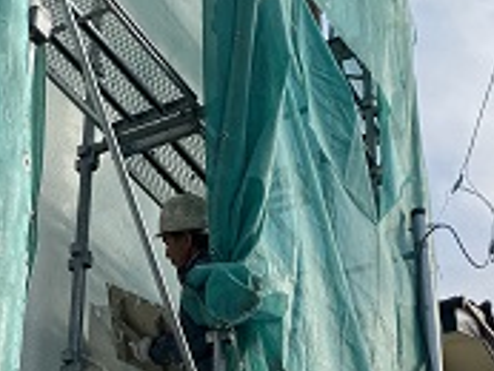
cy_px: 381
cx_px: 183
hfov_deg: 25.9
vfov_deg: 19.1
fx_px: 1071
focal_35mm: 75
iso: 32
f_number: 1.8
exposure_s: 1/1447
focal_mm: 4.25
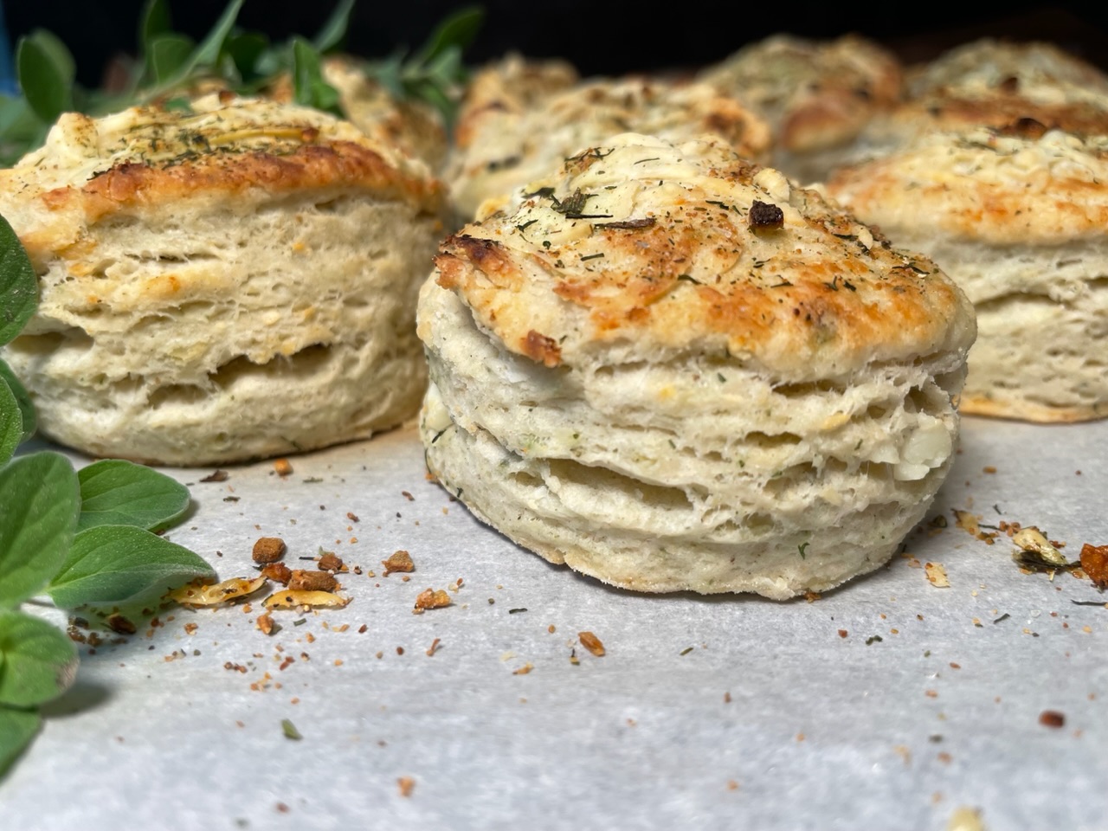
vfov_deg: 53.1
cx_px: 554
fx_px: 832
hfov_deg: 67.3
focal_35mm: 26
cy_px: 416
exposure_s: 1/121
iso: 32
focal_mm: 4.2
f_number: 1.6
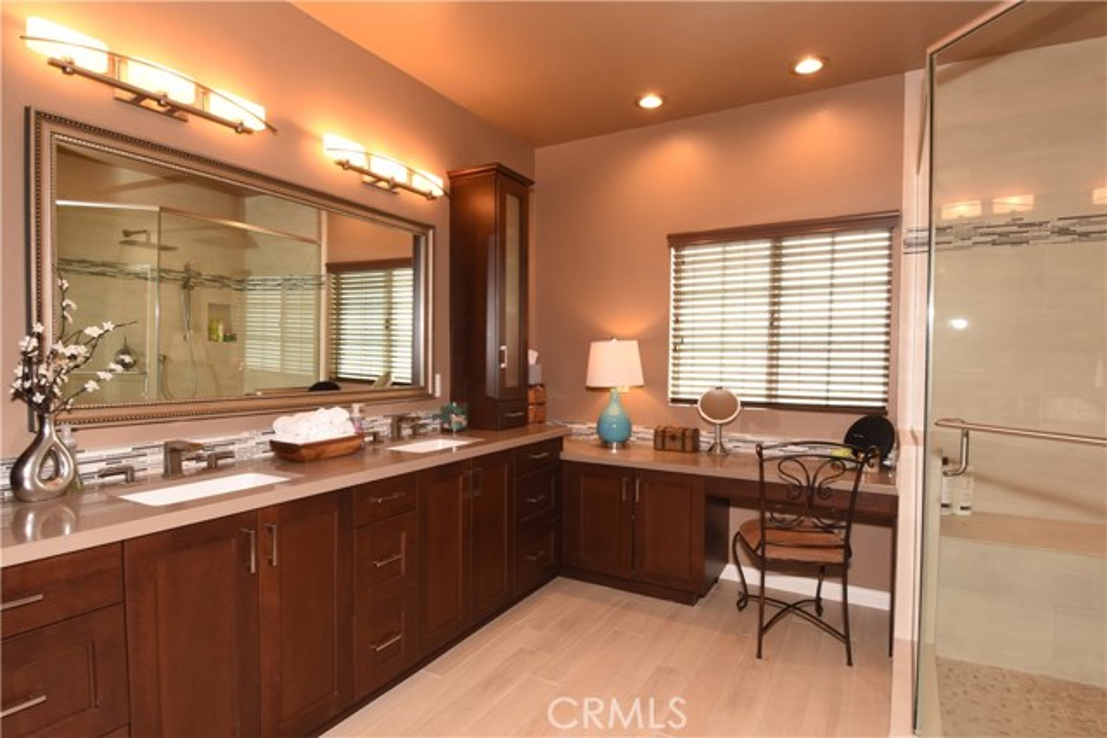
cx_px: 554
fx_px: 554
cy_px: 369
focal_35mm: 18
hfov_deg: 90.0
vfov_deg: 67.4
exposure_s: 1/13
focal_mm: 12
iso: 500
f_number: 13
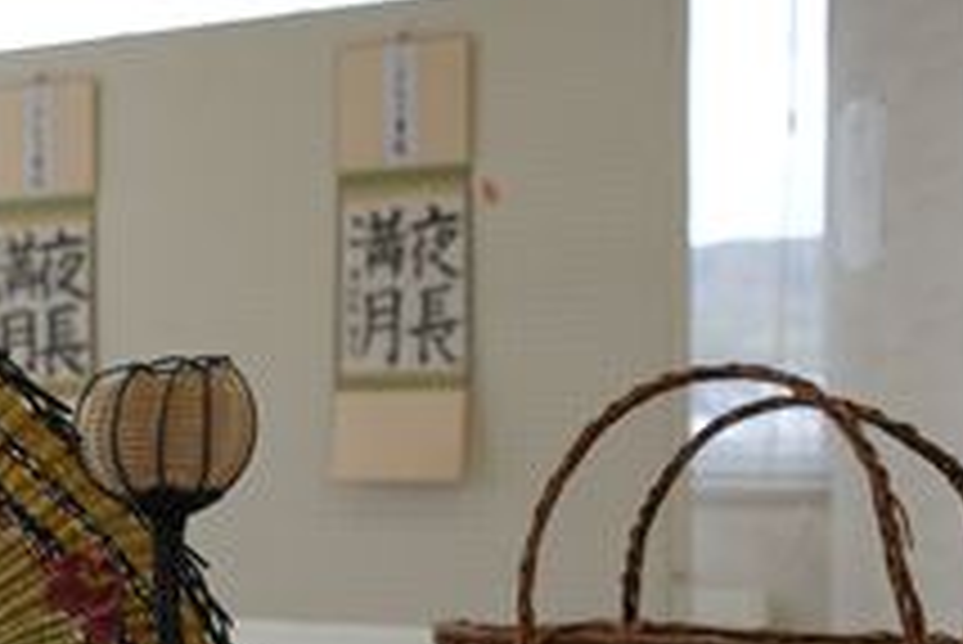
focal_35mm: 84
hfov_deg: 22.5
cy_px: 457
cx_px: -148
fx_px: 2248
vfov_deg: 16.2
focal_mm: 24
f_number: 5.6
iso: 800
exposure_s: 1/640
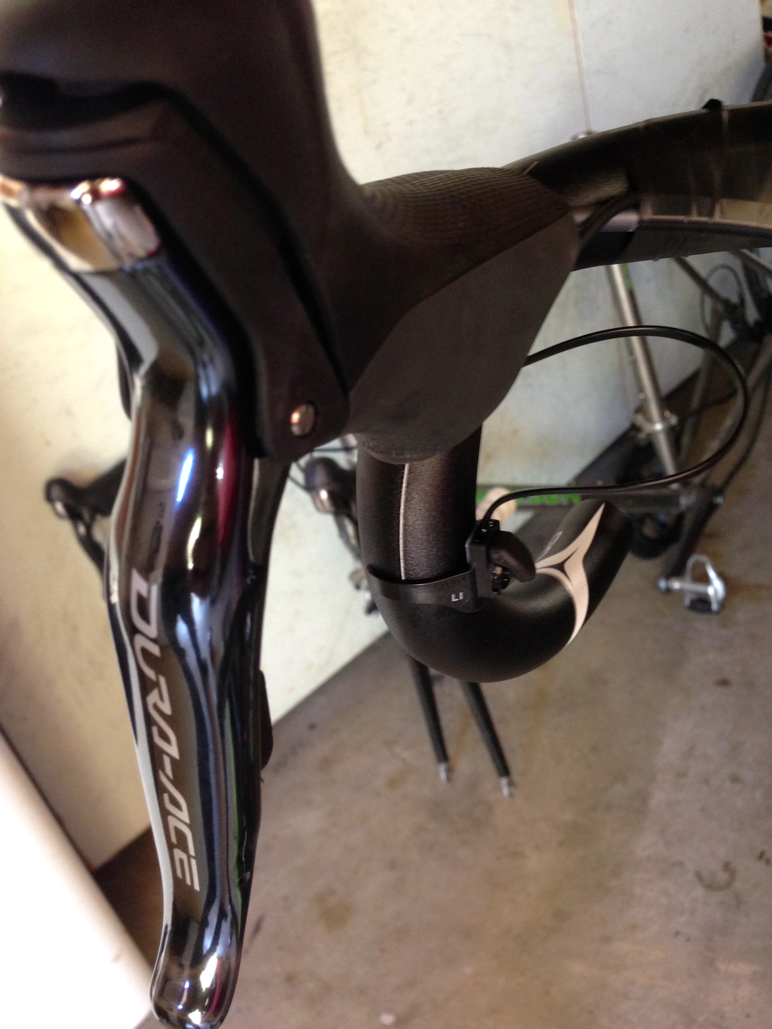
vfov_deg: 55.4
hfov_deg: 42.9
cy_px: 514
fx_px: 981
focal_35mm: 33
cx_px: 386
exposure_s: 1/20
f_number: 2.4
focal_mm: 4.12
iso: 160
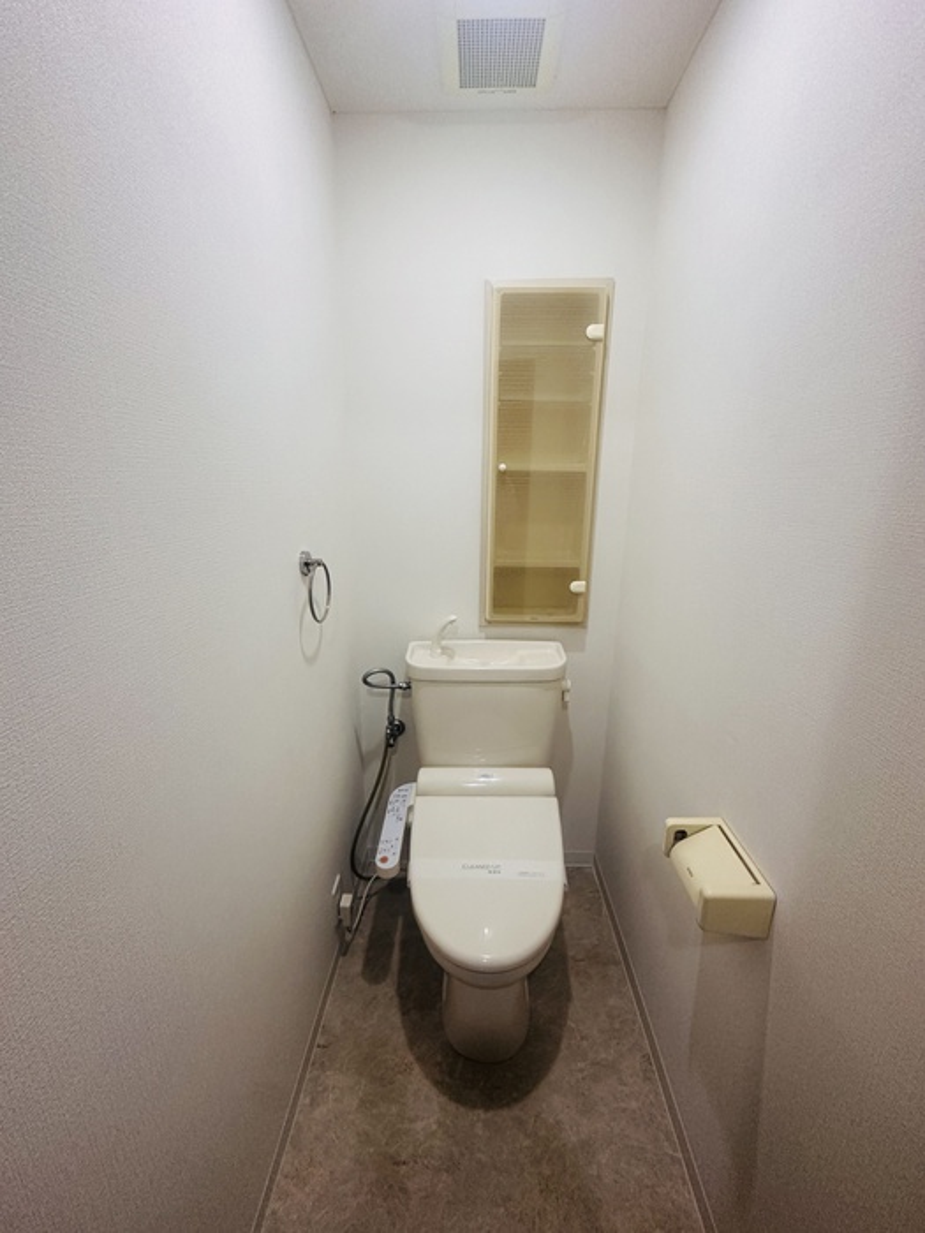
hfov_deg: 85.7
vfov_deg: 102.1
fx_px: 499
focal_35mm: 14
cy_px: 616
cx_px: 462
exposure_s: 1/100
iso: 250
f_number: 2.2
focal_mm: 2.22
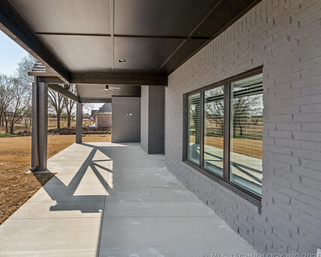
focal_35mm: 19
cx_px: 120
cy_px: 127
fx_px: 180
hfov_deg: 81.7
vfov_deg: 70.8
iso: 200
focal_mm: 16
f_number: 5.6
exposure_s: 1/800
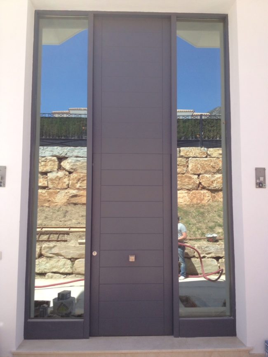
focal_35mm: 35
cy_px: 178
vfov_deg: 52.6
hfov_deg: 40.7
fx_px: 361
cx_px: 134
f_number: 2.4
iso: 50
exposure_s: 1/681
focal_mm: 4.28
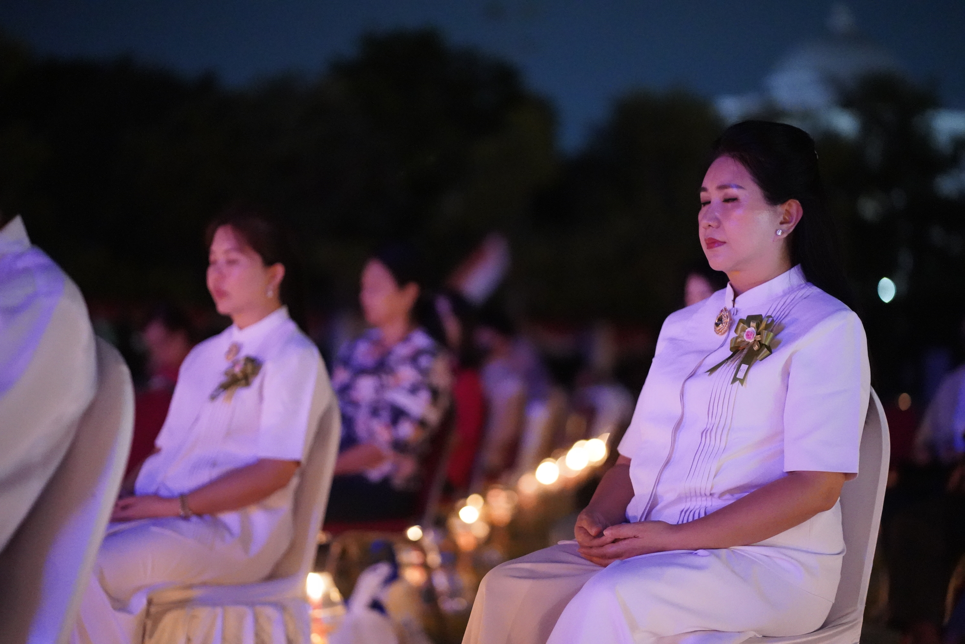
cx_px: 482
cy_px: 322
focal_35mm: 85
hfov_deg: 23.9
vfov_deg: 16.1
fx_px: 2278
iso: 20000
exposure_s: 1/160
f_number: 1.8
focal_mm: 85
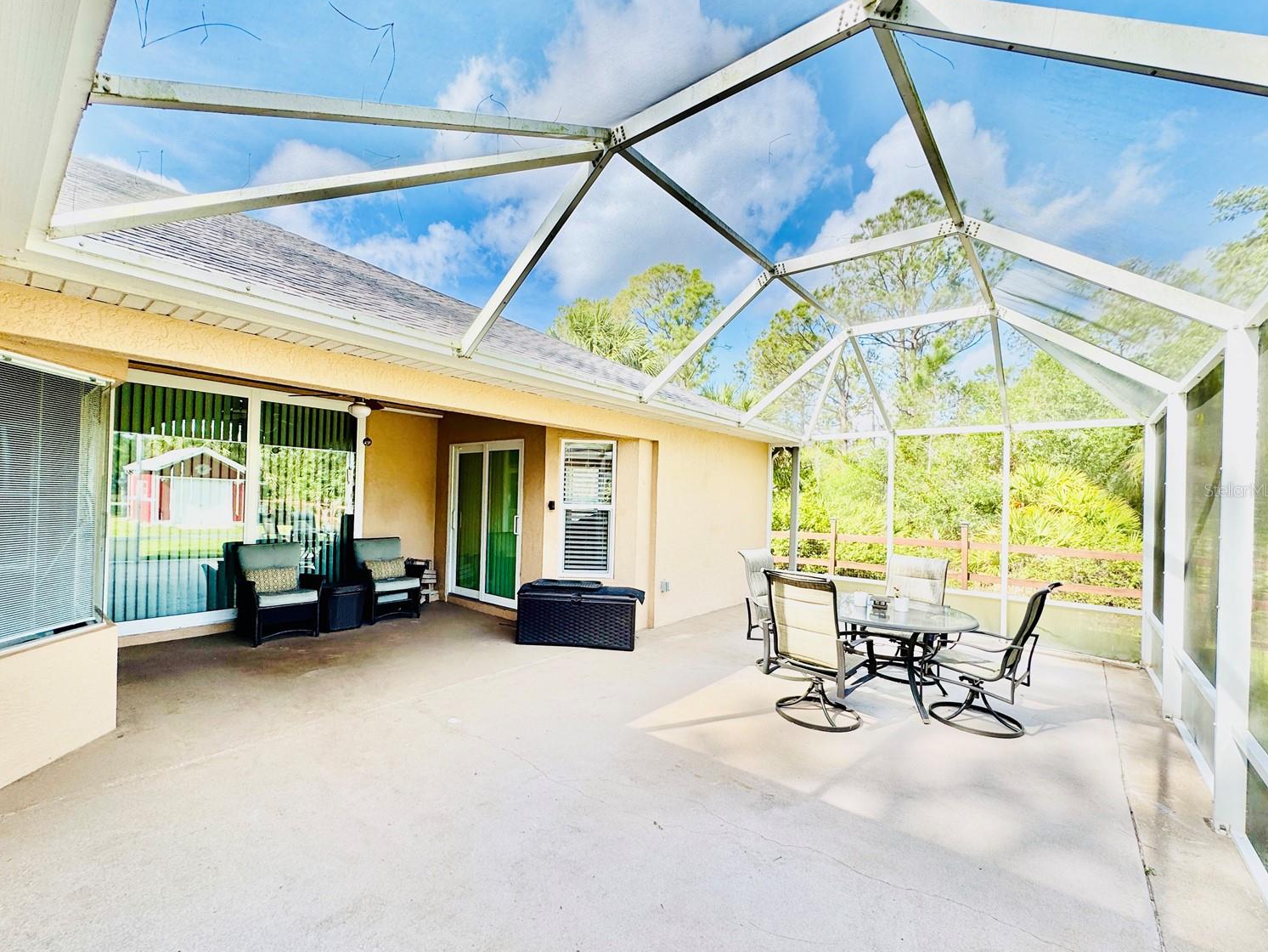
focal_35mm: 15
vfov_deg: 81.7
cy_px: 490
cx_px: 605
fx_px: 550
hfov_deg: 98.1
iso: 40
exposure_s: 1/352
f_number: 2.2
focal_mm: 2.22
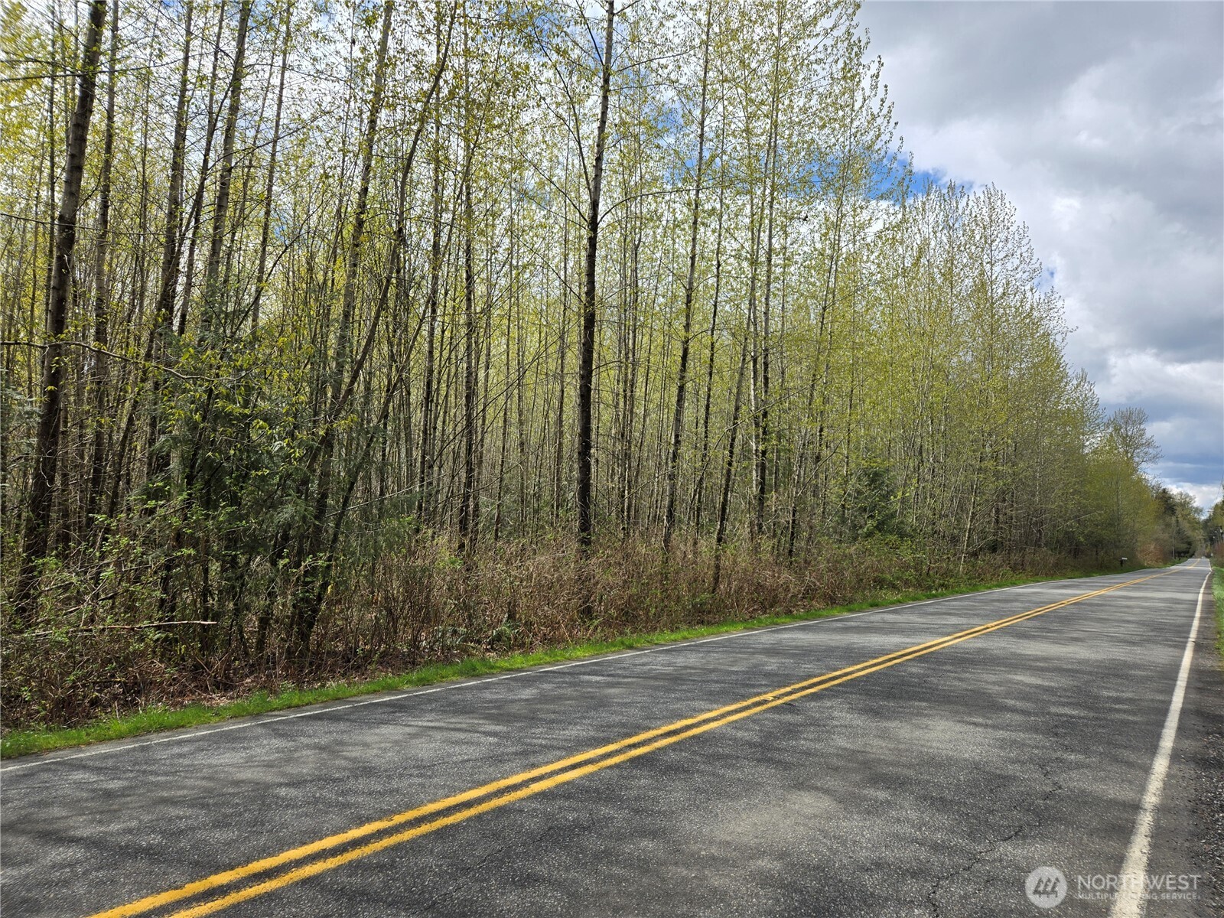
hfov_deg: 73.9
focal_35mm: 23
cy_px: 459
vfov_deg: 58.9
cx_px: 612
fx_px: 813
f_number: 1.8
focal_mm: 5.4
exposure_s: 1/1276
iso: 25
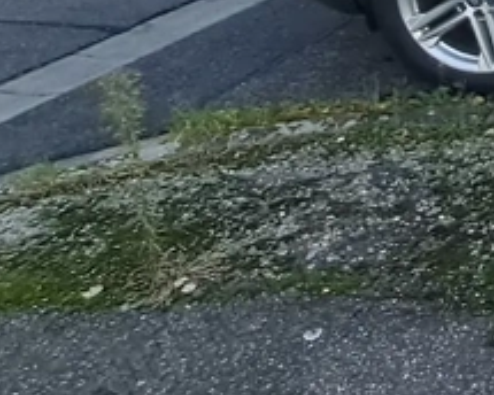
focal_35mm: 59
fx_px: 863
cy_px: -163
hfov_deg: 20.2
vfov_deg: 22.2
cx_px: 937
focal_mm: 1.42
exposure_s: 1/1326
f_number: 2.2
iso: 40
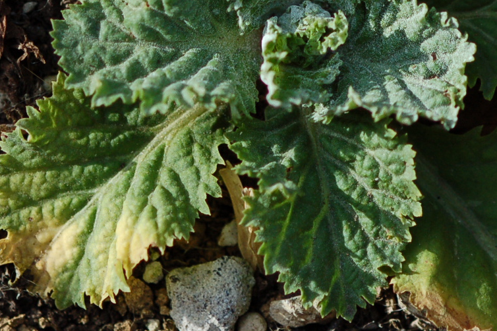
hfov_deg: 6.6
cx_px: 314
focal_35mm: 314
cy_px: 35
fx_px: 4333
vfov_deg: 4.4
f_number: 3.2
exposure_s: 1/4000
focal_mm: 105
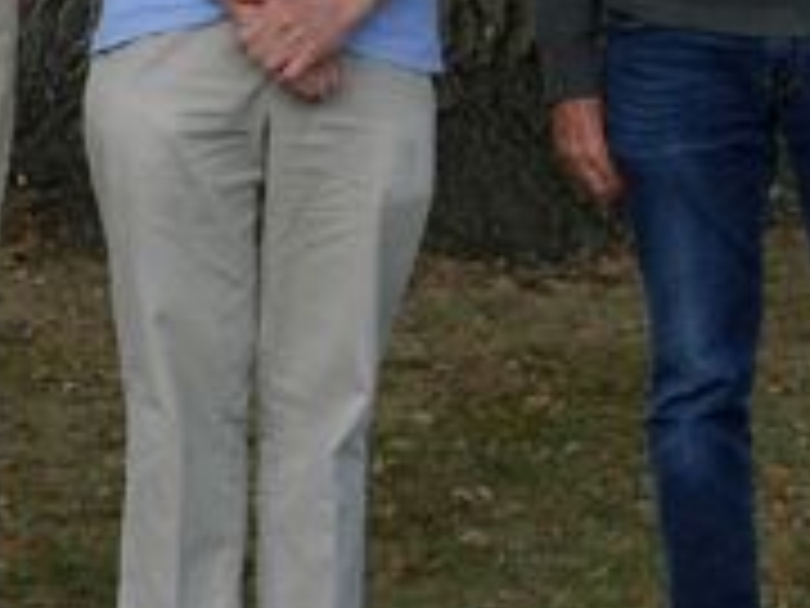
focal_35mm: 221
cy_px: 32
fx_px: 5171
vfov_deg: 6.7
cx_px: -184
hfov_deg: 8.8
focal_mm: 12.9
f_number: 4.4
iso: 50
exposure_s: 1/144
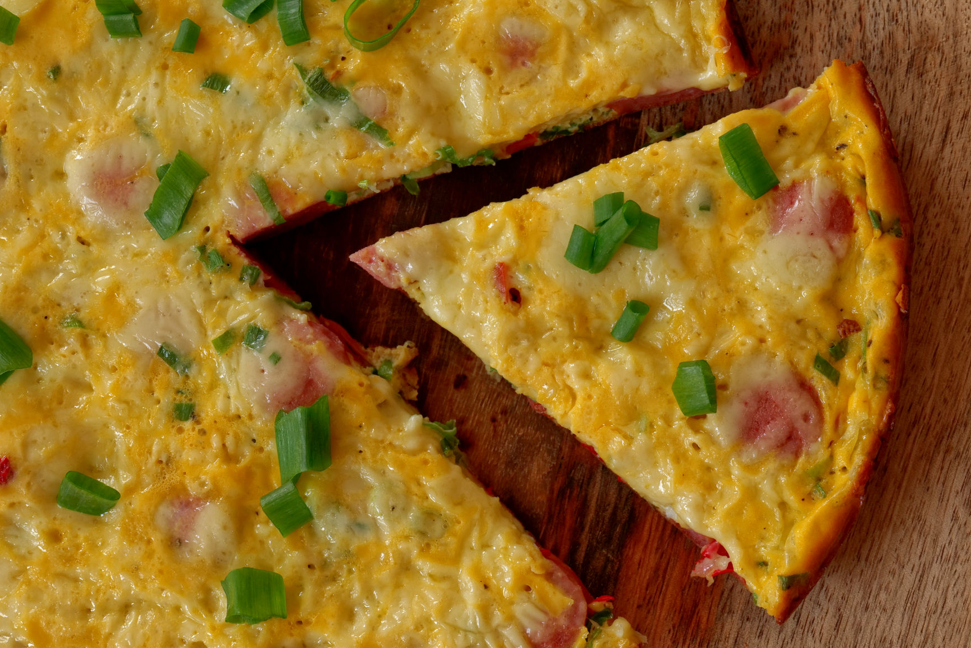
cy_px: 312
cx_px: 519
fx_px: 1780
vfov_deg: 20.6
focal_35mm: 66
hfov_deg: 30.5
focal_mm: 60
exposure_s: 1/60
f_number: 9
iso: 800
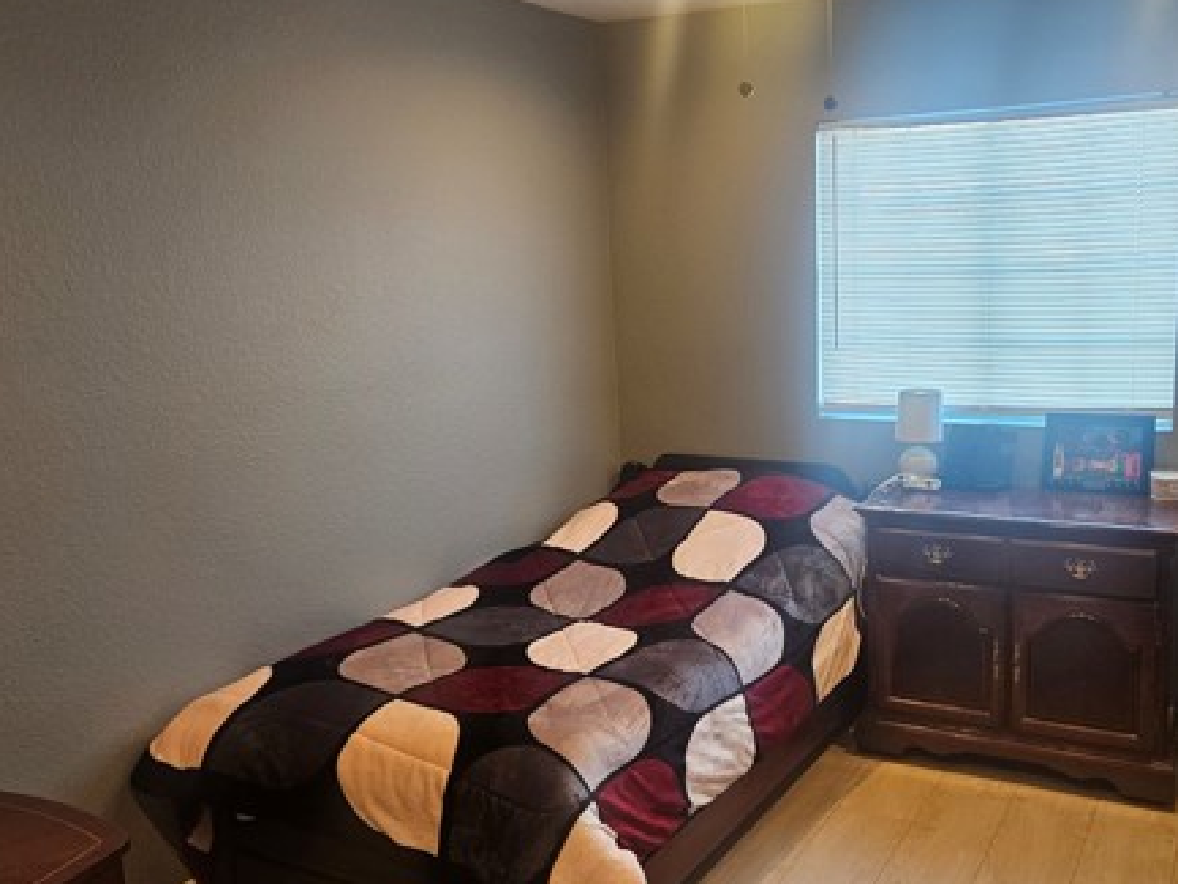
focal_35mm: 34
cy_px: 449
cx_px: 737
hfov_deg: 53.3
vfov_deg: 41.8
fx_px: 1157
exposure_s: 1/120
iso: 200
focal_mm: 5.4
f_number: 1.8
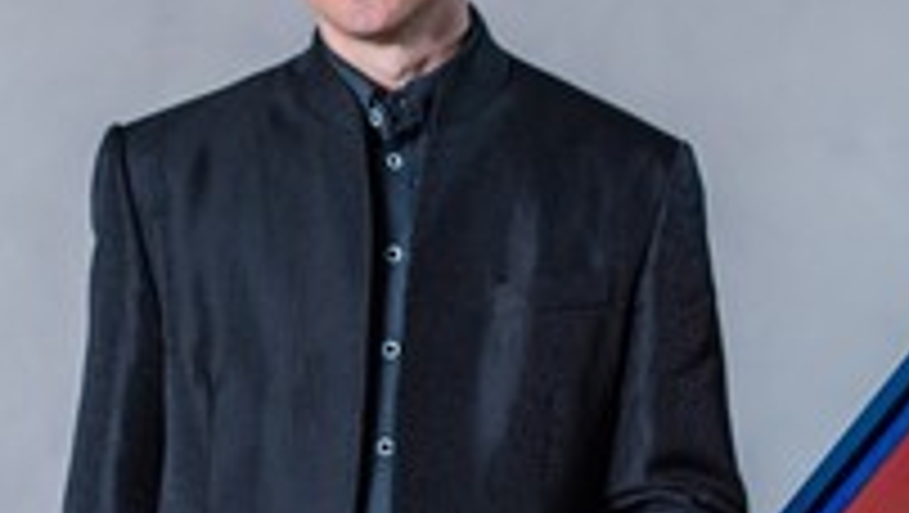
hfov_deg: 15.3
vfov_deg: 8.7
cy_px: 428
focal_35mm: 140
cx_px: 518
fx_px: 3377
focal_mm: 50
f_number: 2.8
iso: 250
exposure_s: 1/60
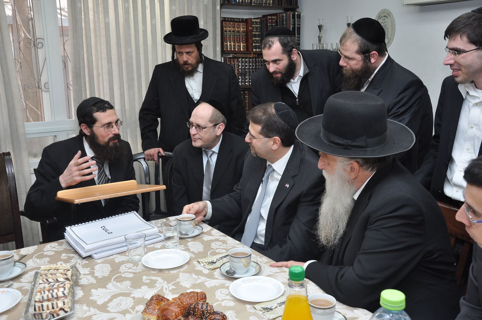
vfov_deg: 36.8
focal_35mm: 36
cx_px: 241
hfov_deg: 53.2
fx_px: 481
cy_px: 160
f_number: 6.3
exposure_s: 1/80
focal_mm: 24
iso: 320
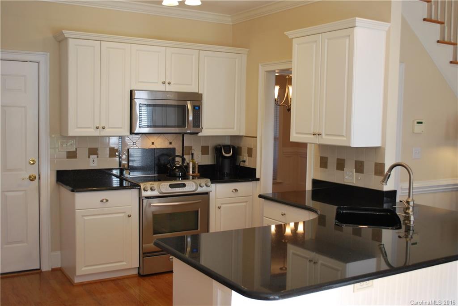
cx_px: 229
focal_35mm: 39
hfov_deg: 49.5
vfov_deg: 34.3
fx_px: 496
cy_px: 153
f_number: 4.2
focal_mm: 26
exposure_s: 1/40
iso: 200
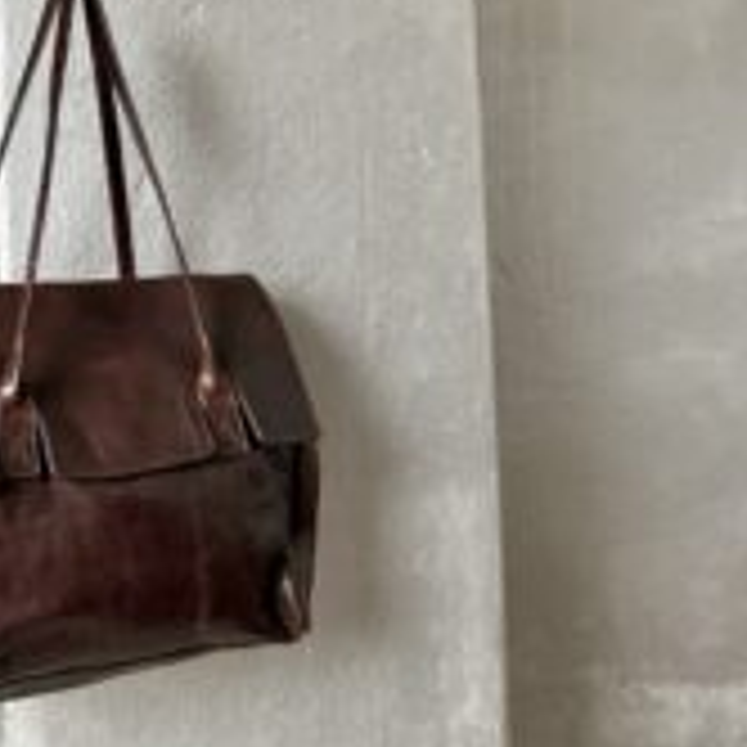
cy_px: 187
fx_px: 1099
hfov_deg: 36.4
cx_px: 160
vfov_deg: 36.7
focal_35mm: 45
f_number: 1.78
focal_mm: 6.76
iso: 800
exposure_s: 1/60
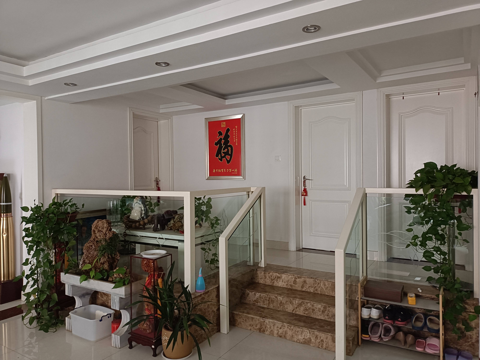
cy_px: 180
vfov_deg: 54.9
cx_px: 240
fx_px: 347
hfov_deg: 69.4
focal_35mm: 25
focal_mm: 4.71
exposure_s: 1/50
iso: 773
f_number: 1.79
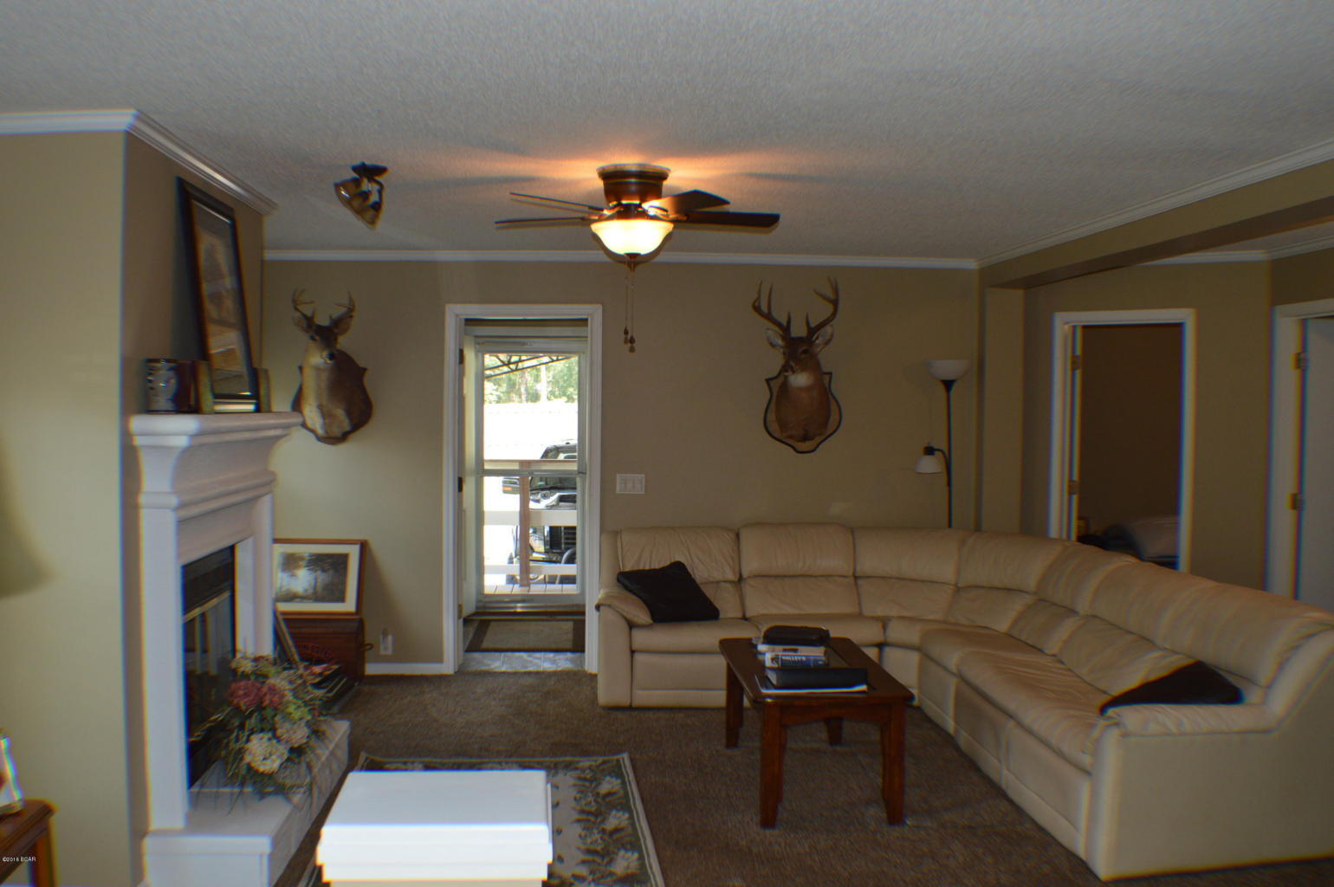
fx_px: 1444
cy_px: 444
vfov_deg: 34.1
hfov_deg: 49.6
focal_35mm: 39
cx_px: 667
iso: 400
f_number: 4.2
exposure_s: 1/60
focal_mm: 26
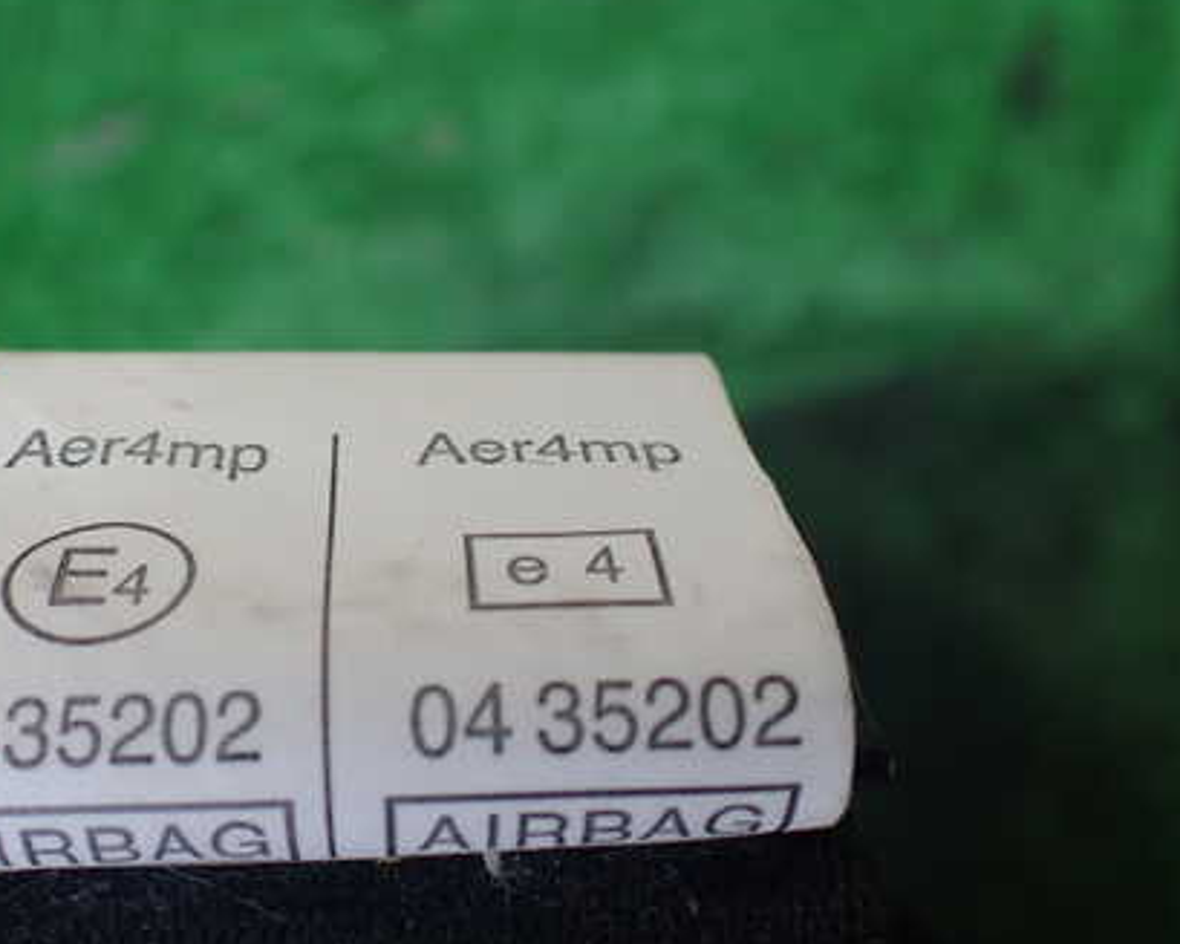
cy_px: 471
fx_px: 1501
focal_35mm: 43
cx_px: 366
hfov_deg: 42.2
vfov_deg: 34.9
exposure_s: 1/125
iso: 125
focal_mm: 5.4
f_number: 2.3
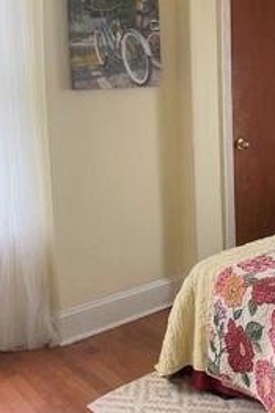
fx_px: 849
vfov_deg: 27.3
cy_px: 173
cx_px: 299
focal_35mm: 74
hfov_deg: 17.8
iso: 32
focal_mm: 4.2
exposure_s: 1/135
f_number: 1.6
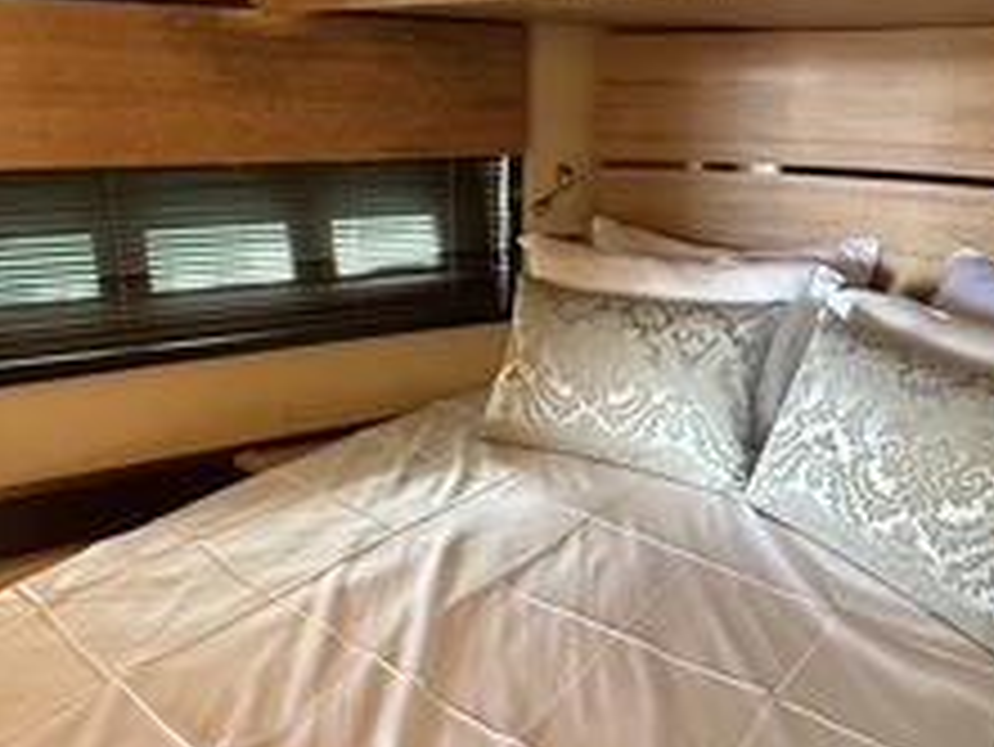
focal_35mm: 30
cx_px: 544
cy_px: 338
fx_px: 862
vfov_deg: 46.8
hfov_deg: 59.8
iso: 800
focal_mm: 2.22
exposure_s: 1/60
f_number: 2.2
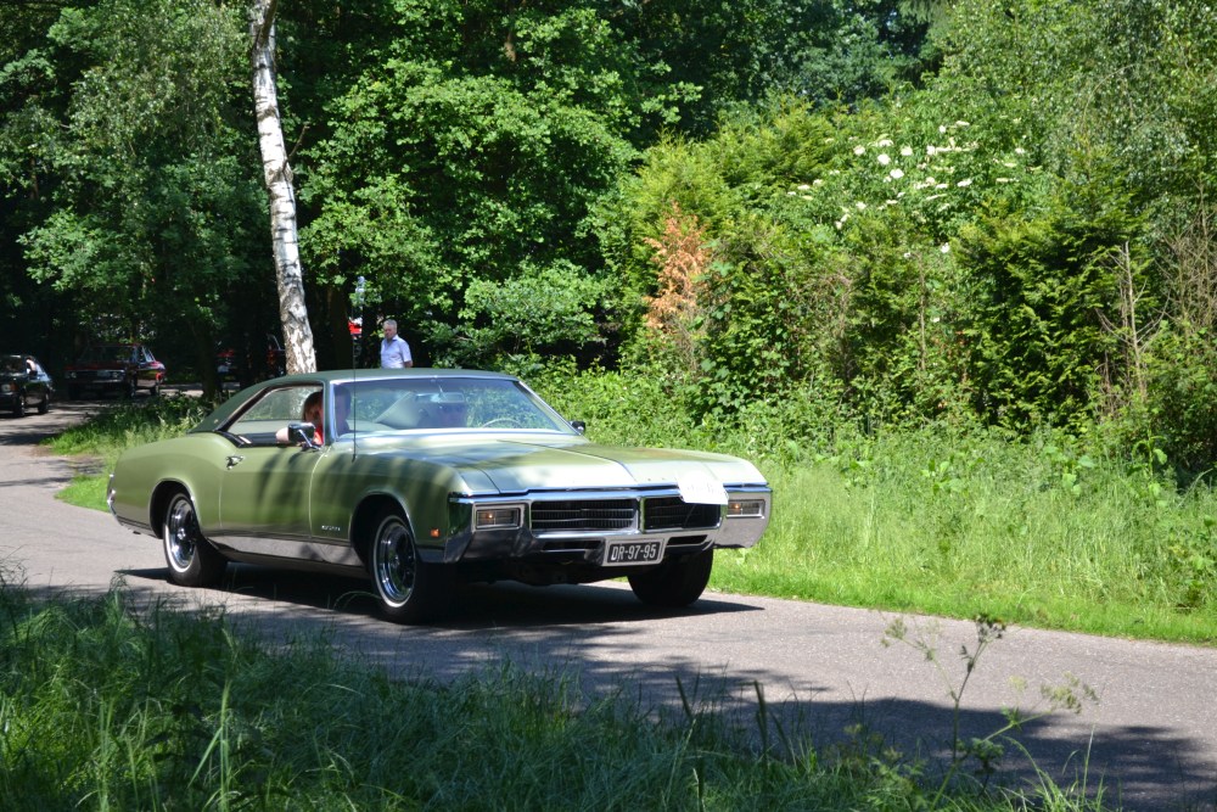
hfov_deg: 24.6
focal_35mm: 82
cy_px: 406
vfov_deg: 16.6
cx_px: 608
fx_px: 2789
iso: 100
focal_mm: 55
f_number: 5.6
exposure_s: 1/125
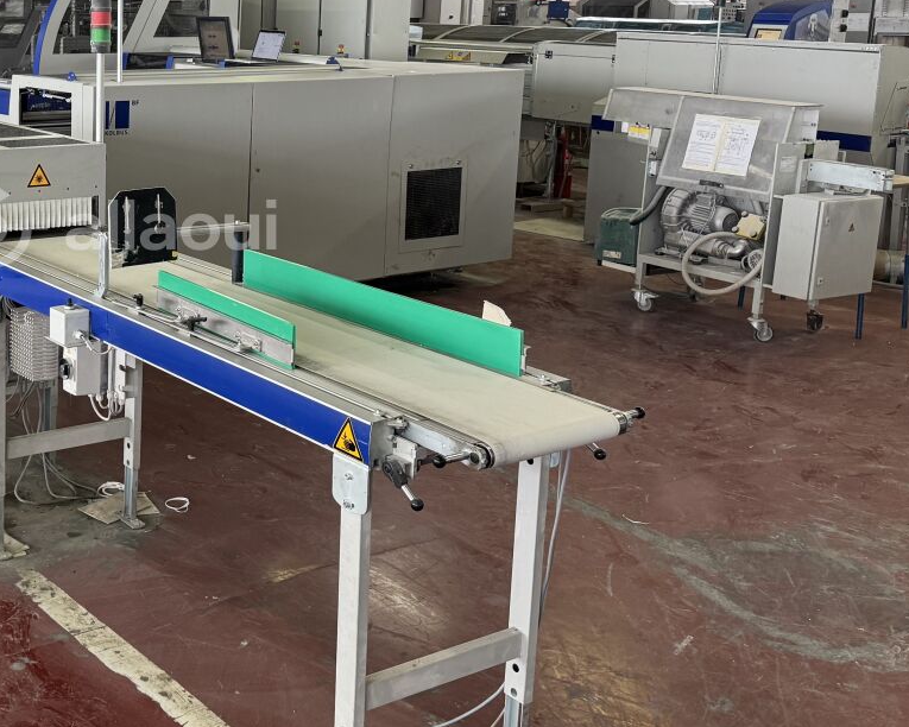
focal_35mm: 49
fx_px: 1318
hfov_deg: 36.0
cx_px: 107
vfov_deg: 30.5
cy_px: 226
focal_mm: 6.76
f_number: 1.78
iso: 200
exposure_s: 1/100
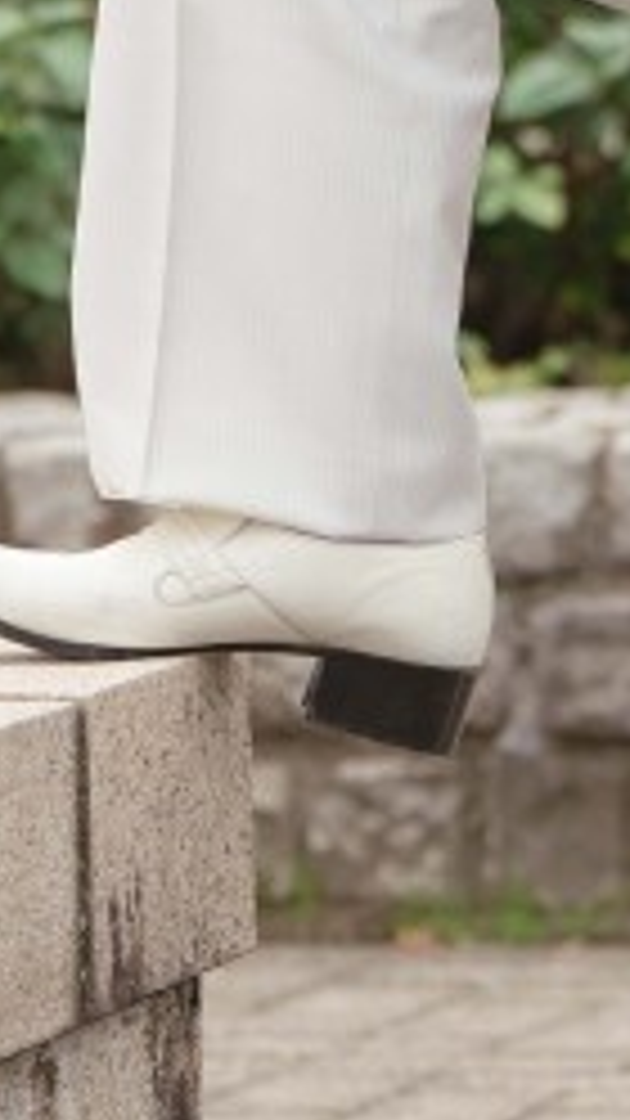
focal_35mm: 484
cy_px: -193
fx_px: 14379
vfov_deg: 4.5
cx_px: 274
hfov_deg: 2.5
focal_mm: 96
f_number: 3.2
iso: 160
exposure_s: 1/500
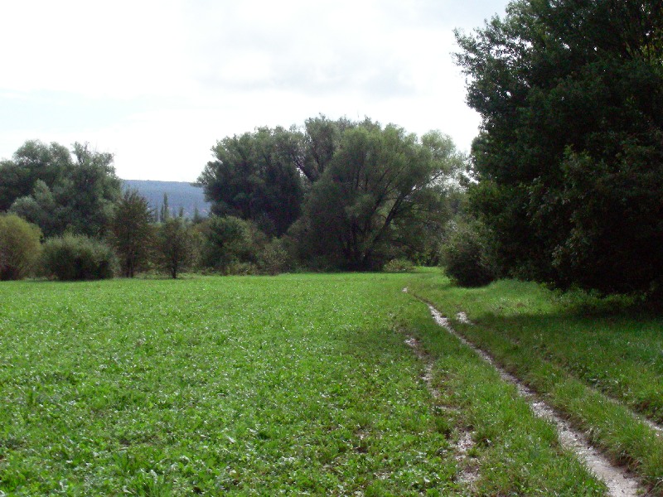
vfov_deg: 25.2
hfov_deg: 33.2
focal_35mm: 58
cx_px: 332
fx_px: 1111
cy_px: 248
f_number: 13.6
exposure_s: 1/274
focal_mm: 9.7
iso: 400
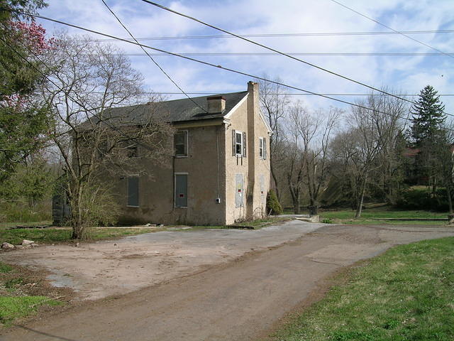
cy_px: 170
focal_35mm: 28
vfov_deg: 49.7
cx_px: 227
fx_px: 367
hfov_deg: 63.4
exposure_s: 1/272
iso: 50
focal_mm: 5.8
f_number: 7.1
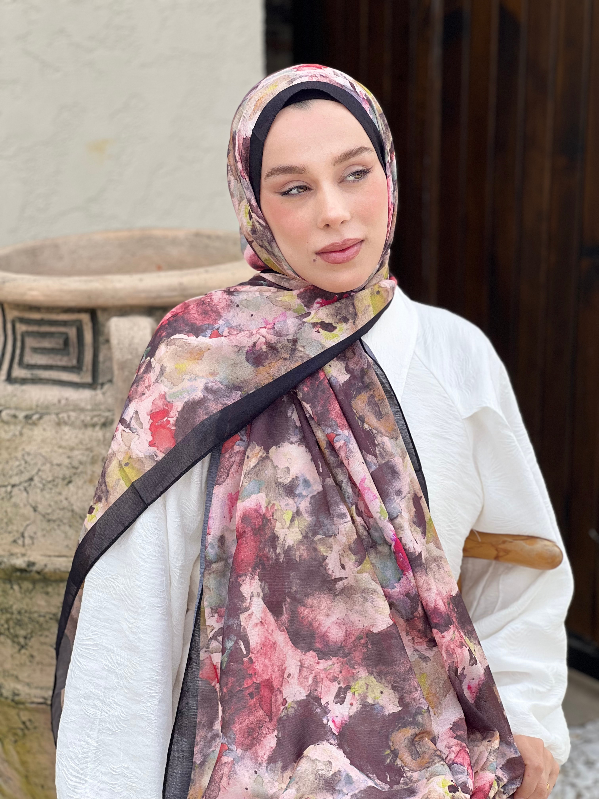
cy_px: 400
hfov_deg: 19.1
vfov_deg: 25.3
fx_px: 1777
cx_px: 300
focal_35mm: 77
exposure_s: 1/249
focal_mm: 9
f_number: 2.8
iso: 25
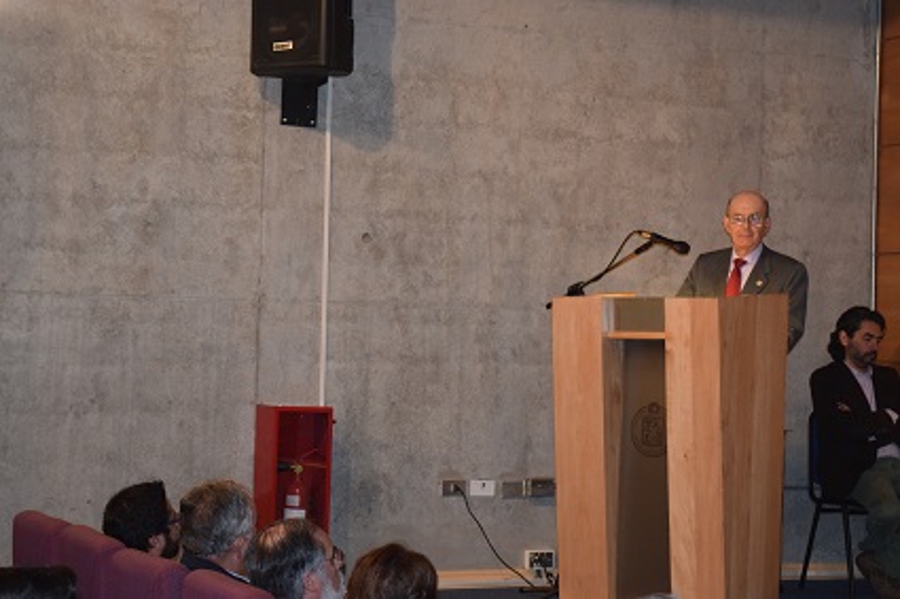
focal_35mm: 82
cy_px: 300
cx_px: 450
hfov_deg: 24.6
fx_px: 2062
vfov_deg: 16.5
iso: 2000
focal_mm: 55
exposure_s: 1/60
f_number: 5.6
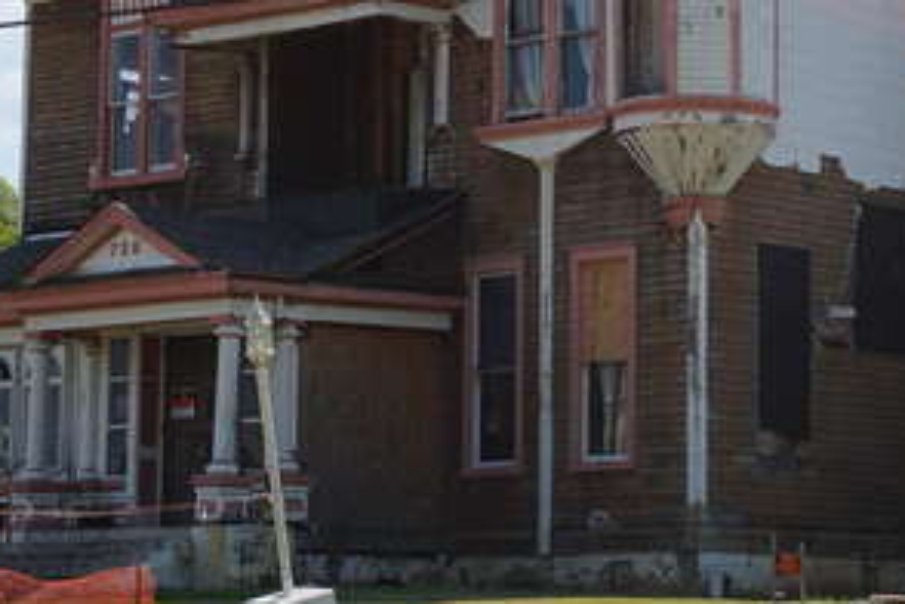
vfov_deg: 10.8
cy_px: 131
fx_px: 3176
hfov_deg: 16.1
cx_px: 751
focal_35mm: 126
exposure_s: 1/200
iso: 100
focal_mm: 31
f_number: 11
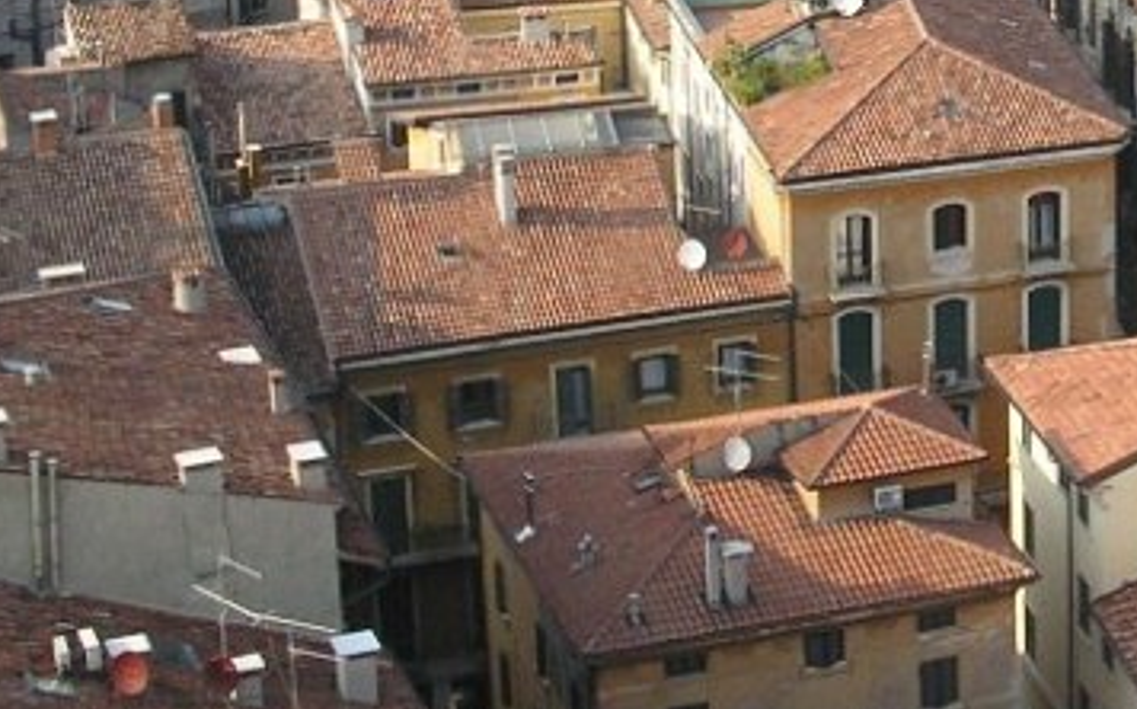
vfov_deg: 11.1
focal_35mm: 116
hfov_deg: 17.4
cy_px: -137
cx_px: 1255
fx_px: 3592
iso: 100
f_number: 5.6
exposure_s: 1/180
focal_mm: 7.8
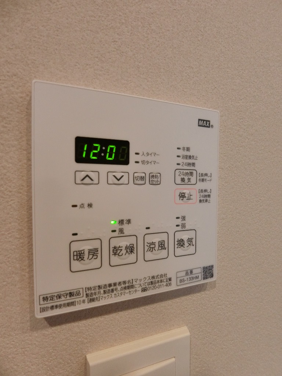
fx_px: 206
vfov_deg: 84.7
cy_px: 188
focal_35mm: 19
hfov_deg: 68.7
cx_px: 141
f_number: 2.7
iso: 400
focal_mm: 4.06
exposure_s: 1/125
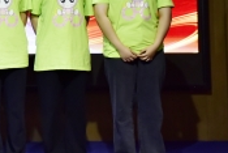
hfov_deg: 11.3
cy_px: -58
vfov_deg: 7.9
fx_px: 1084
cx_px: -151
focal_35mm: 171
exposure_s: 1/125
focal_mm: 50
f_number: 5.6
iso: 1600
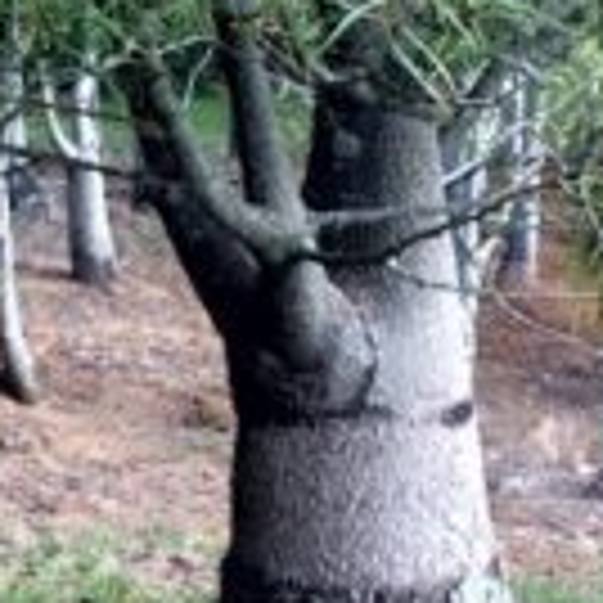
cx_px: -45
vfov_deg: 15.1
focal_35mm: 115
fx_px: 2266
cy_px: 212
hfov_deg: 14.8
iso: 32
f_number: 2.2
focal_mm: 4.15
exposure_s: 1/121
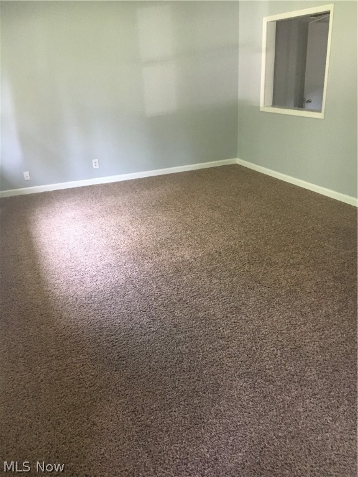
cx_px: 179
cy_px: 238
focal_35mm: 29
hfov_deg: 48.2
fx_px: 400
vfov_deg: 61.7
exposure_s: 1/30
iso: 200
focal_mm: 4.15
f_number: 2.2
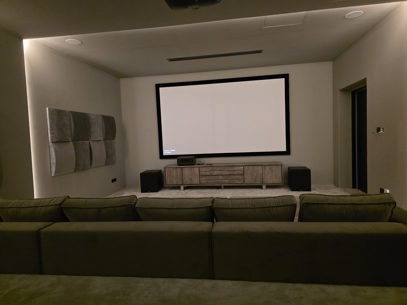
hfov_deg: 73.9
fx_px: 270
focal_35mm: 23
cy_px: 152
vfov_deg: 58.9
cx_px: 204
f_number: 1.7
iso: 2500
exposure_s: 1/100
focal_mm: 6.3
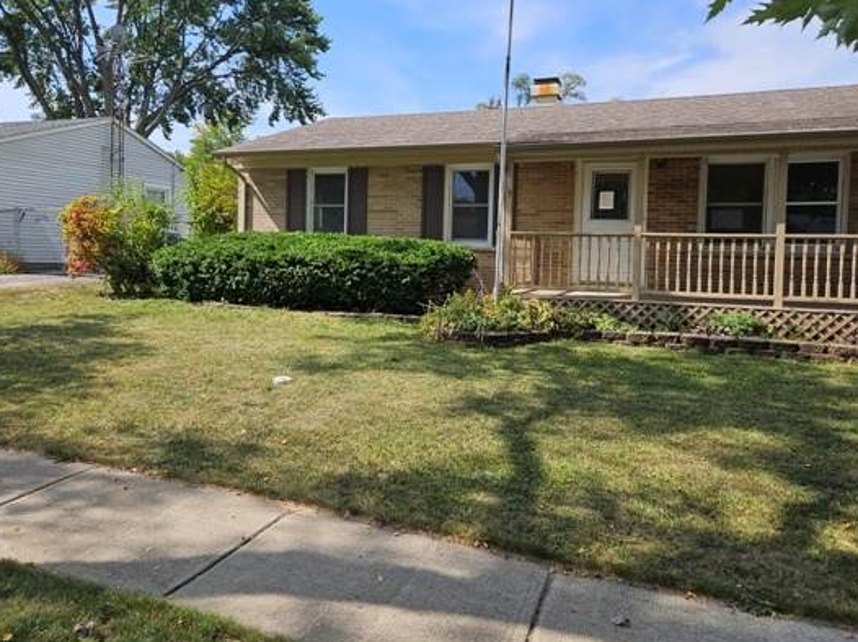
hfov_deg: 63.4
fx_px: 694
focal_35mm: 28
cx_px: 409
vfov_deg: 49.5
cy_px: 274
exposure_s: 1/1262
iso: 25
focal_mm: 5.4
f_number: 1.8
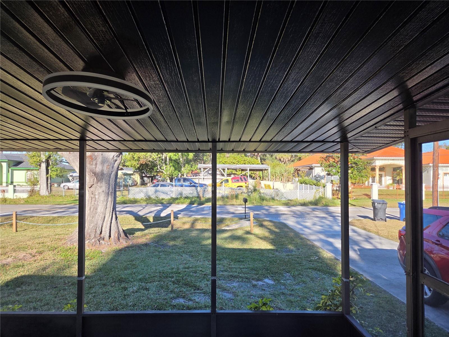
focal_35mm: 23
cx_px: 224
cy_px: 168
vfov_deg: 58.9
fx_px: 298
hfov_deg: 73.9
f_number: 1.8
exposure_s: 1/843
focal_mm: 5.4
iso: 80
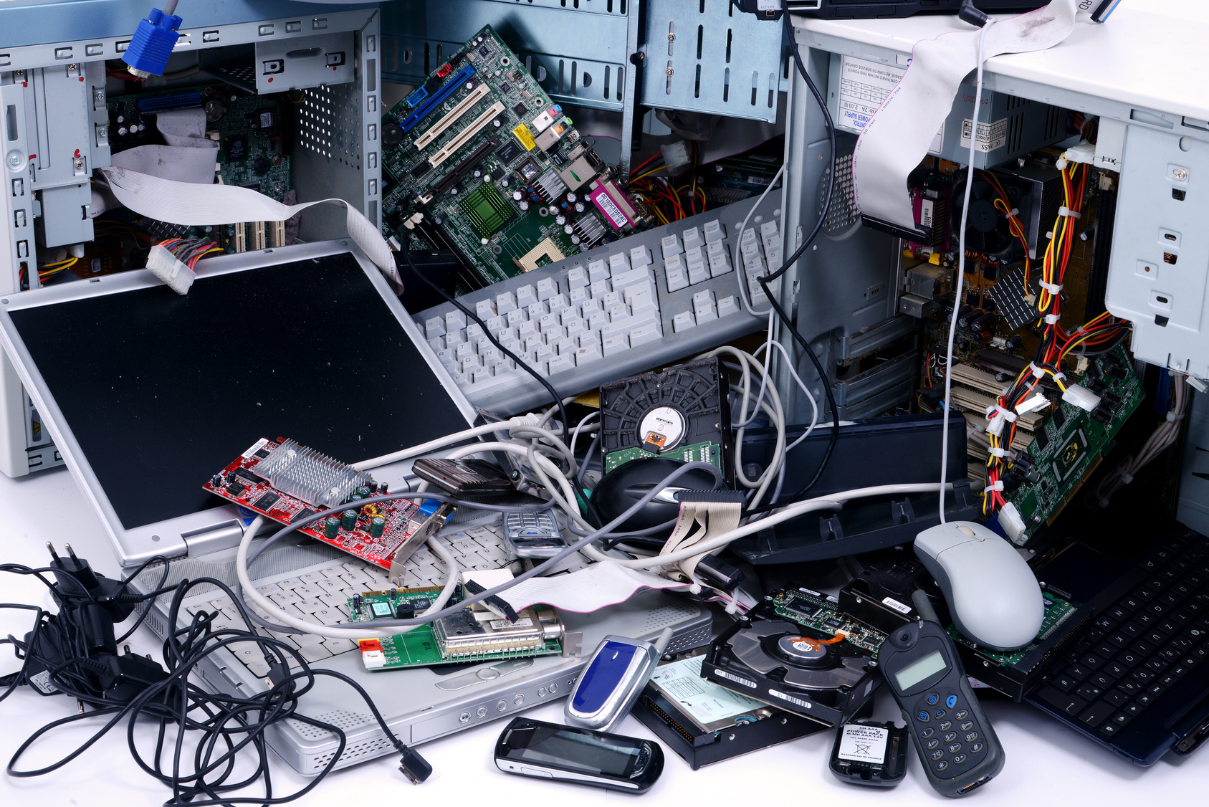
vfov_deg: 23.4
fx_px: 1948
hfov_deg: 34.5
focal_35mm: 58
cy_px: 404
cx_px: 604
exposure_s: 1/160
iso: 100
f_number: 16
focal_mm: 58
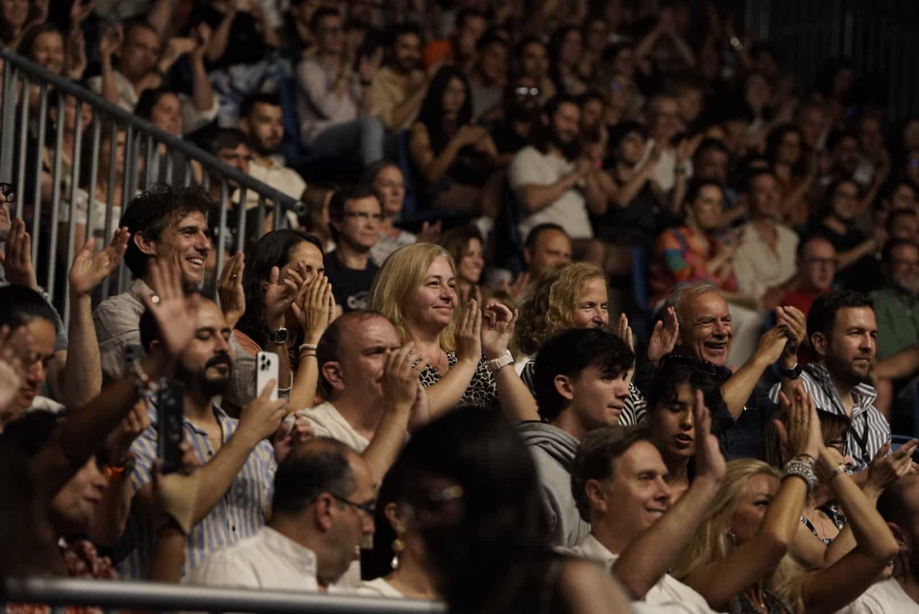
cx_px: 460
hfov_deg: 12.6
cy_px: 307
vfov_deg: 8.4
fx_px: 4164
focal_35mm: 163
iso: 4000
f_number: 4
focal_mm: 163
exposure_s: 1/200
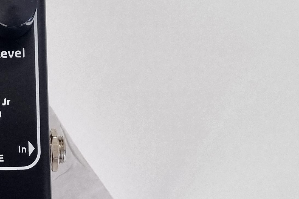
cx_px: -62
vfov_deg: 13.5
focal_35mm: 100
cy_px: 194
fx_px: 831
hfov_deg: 19.2
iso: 50
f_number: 1.8
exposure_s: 1/103
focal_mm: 5.4
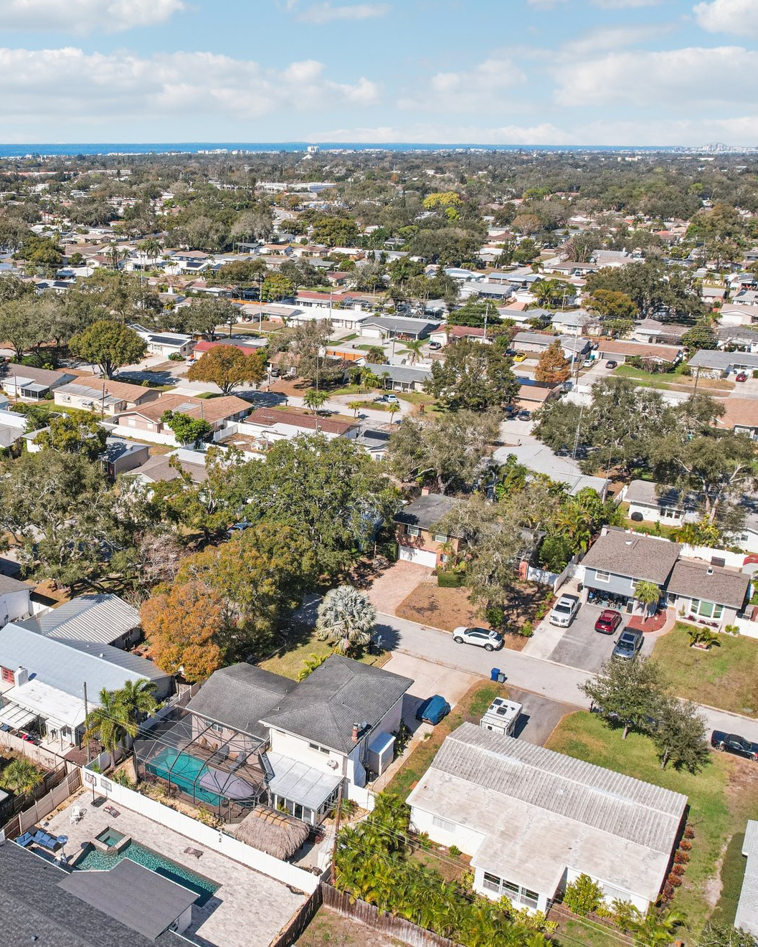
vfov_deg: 55.7
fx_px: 897
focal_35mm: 32
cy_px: 484
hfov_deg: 43.9
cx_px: 169
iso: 400
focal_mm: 8.4
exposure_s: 1/2500
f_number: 2.8
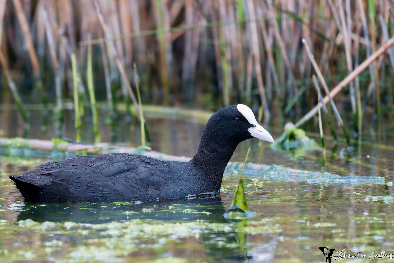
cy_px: 132
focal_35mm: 400
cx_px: 197
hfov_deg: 5.2
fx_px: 4378
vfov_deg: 3.4
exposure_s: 1/125
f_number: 6.3
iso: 3200
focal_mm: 400
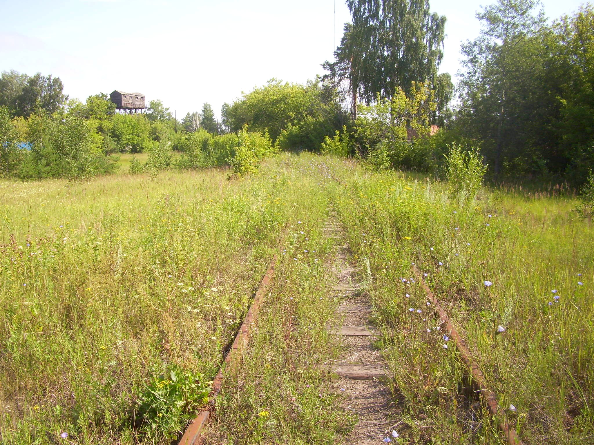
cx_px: 297
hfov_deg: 54.0
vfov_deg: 41.8
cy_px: 222
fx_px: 583
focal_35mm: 34
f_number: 5.6
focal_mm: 5.7
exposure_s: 1/160
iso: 80
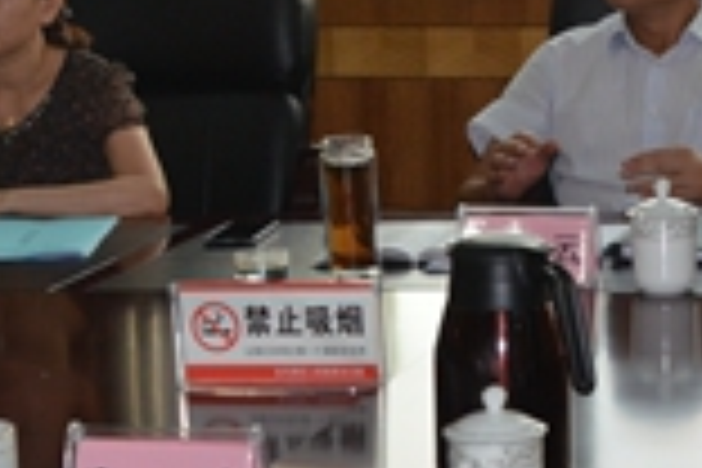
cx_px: 886
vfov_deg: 10.2
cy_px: 142
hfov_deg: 14.7
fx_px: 2613
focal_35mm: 134
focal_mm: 28
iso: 1250
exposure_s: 1/250
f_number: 5.6
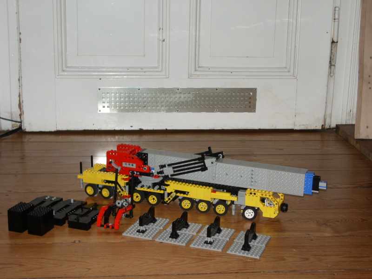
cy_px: 140
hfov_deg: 31.2
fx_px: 666
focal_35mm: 62
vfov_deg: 23.7
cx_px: 186
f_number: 3.5
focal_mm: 10.2
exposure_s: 1/50
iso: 100
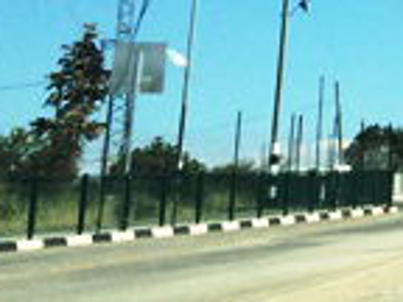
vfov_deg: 8.6
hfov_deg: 10.2
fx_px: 1944
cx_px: 988
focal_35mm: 167
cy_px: -190
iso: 40
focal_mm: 4.12
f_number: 2.2
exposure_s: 1/1866
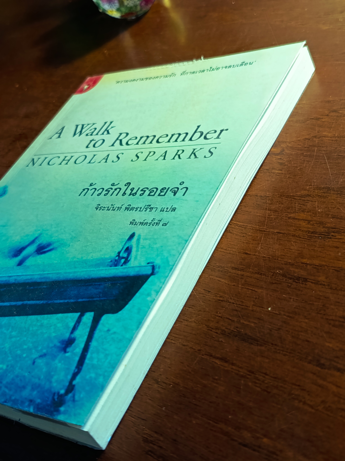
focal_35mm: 48
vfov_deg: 39.7
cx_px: 172
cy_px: 230
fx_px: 638
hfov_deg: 30.3
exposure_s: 1/25
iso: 527
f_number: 1.7
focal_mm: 5.24
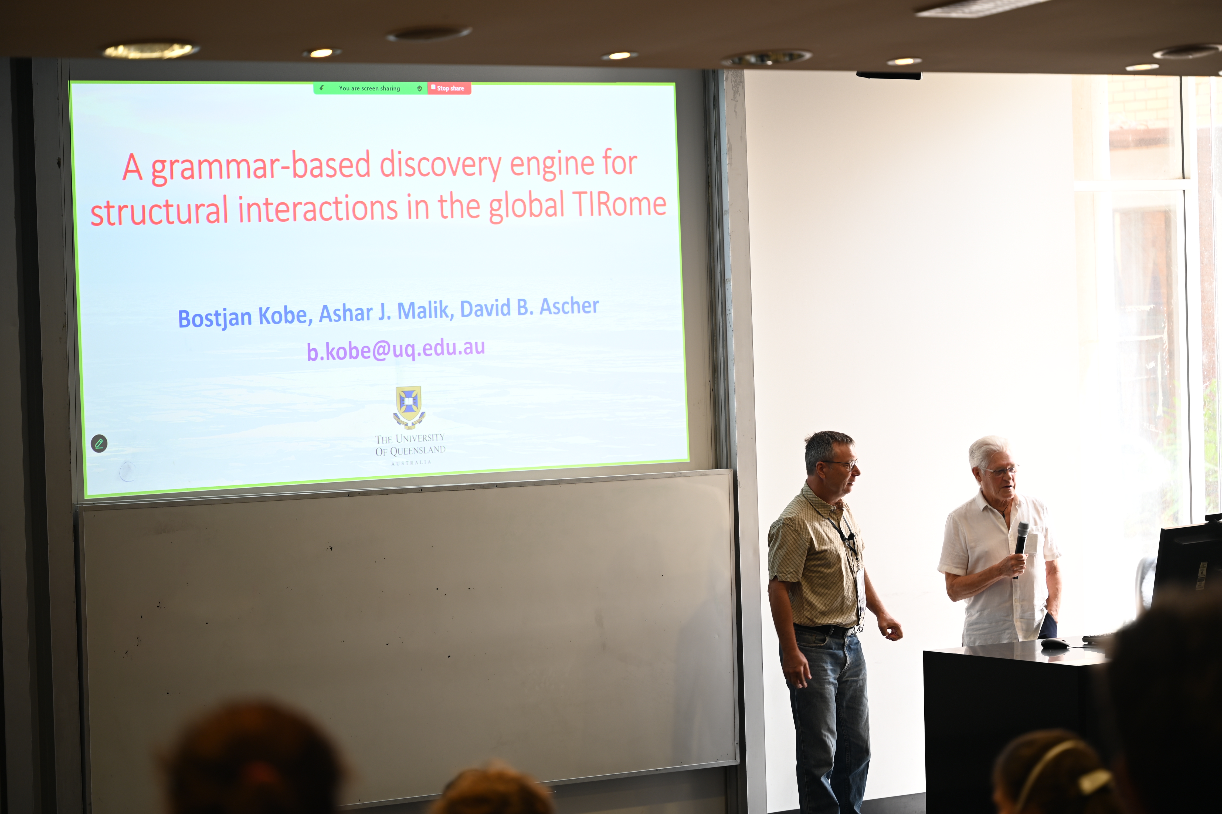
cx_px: 611
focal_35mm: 105
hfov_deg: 19.5
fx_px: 3563
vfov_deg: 13.0
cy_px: 407
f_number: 2.8
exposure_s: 1/20
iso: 100
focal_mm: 105
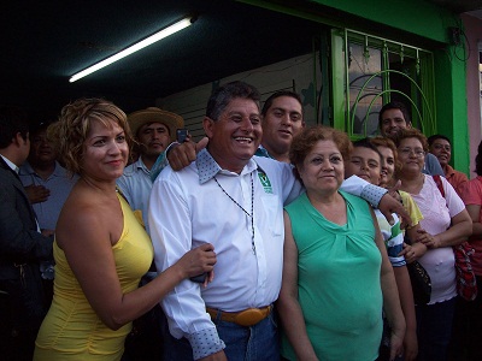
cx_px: 241
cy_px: 180
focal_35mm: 36
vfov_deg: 39.7
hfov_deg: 51.4
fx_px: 501
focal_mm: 6
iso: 80
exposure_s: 1/88.8
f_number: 2.7
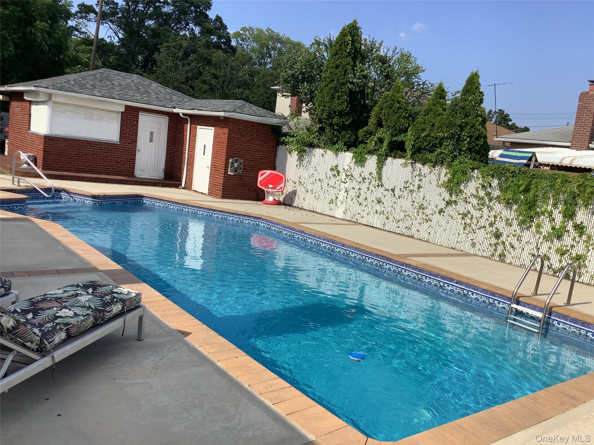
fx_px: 532
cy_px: 222
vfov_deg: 45.4
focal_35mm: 31
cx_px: 297
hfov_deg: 58.4
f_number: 2.4
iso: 25
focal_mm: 3.3
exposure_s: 1/1631
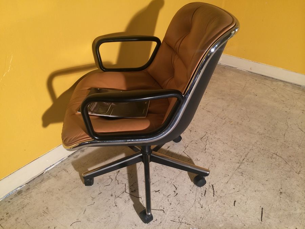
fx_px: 264
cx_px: 152
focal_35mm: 30
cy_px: 114
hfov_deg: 60.0
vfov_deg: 46.8
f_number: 2.2
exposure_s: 1/30
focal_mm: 4.12
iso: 80
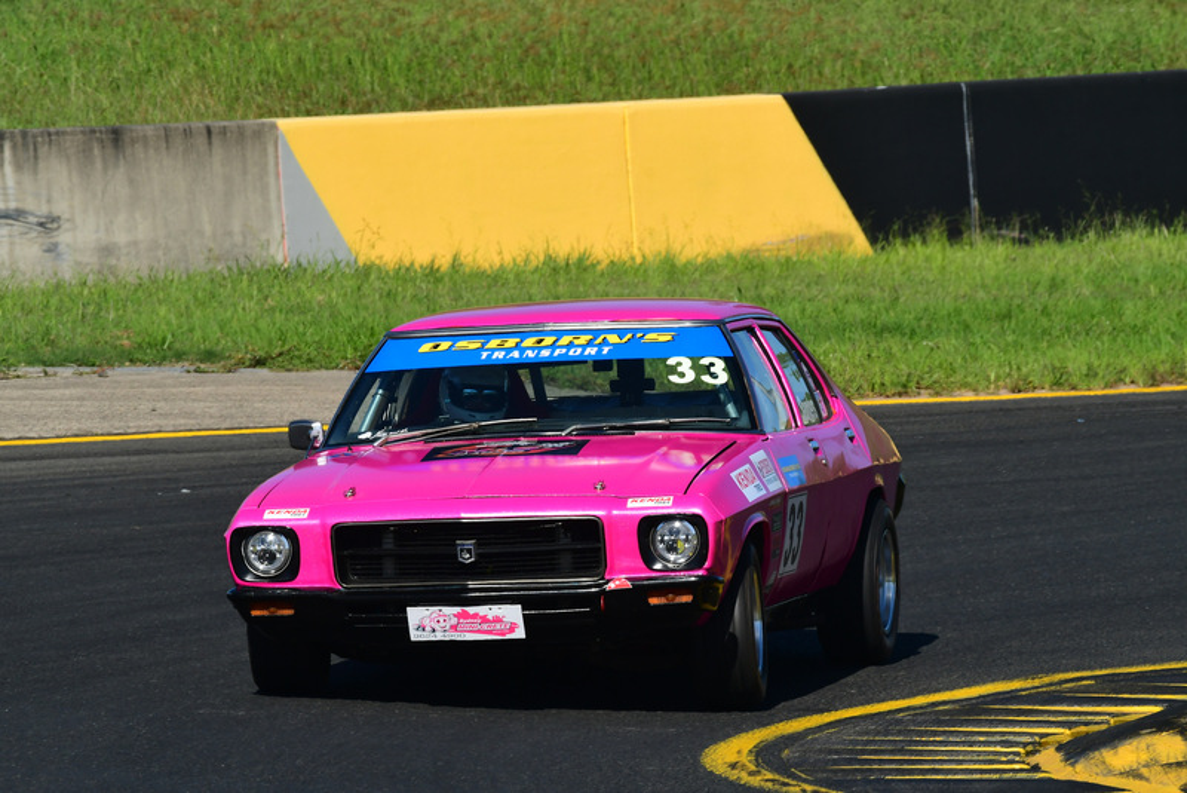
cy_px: 396
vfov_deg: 2.6
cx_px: 594
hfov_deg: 3.9
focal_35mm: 525
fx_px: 17316
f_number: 13
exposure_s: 1/640
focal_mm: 350
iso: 400
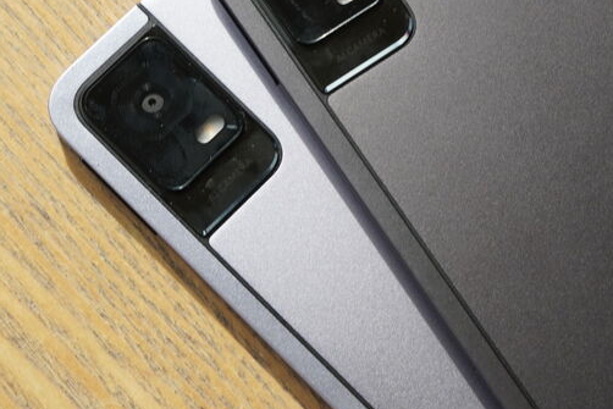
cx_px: 390
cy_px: 94
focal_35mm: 88
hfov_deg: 23.0
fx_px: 1499
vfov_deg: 15.5
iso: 800
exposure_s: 1/160
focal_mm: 46
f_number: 10
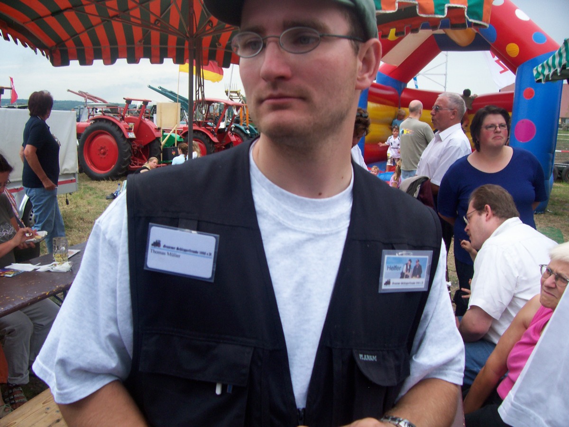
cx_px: 284
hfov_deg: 54.0
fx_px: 559
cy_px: 214
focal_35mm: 34
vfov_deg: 41.8
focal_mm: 5.6
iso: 80
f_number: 2.7
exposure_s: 1/588
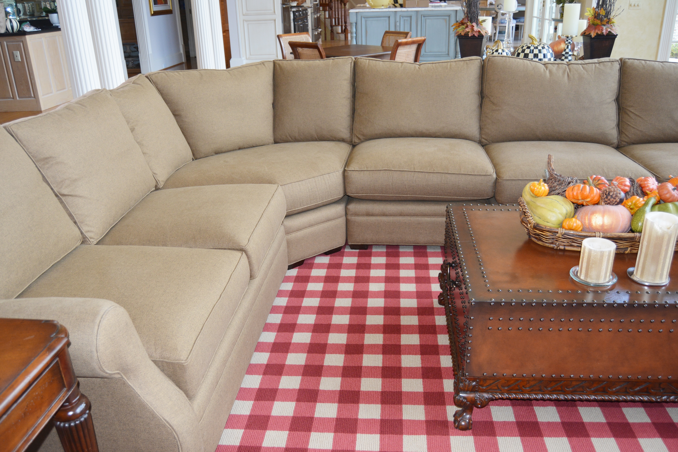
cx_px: 339
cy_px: 226
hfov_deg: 67.4
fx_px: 508
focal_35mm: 27
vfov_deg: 47.9
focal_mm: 18
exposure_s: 1/80
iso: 400
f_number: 3.5
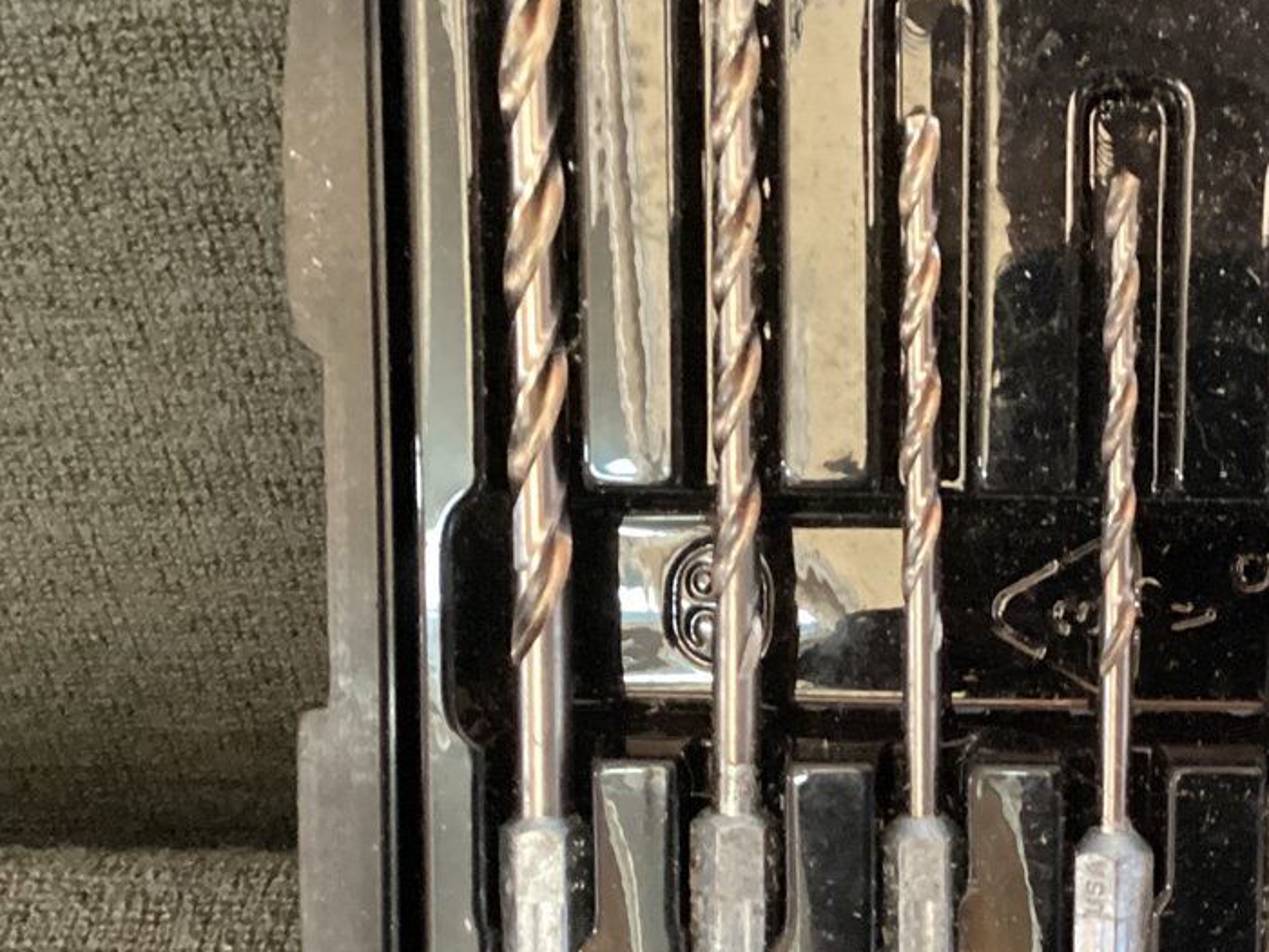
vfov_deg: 21.8
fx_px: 2456
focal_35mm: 67
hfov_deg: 28.2
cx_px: 1049
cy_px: 668
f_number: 2.4
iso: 800
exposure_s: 1/17
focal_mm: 3.3
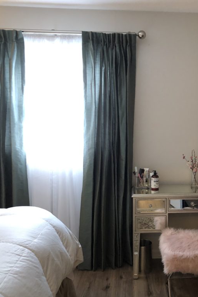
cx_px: 166
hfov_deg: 33.0
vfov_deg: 49.6
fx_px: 322
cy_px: 149
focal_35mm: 39
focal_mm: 3.99
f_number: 1.8
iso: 100
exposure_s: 1/13
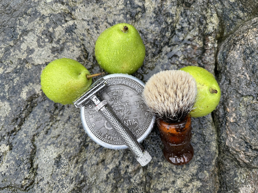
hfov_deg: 71.6
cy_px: 96
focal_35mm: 24
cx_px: 129
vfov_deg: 56.8
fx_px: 179
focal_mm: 6.86
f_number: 1.78
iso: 64
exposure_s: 1/121
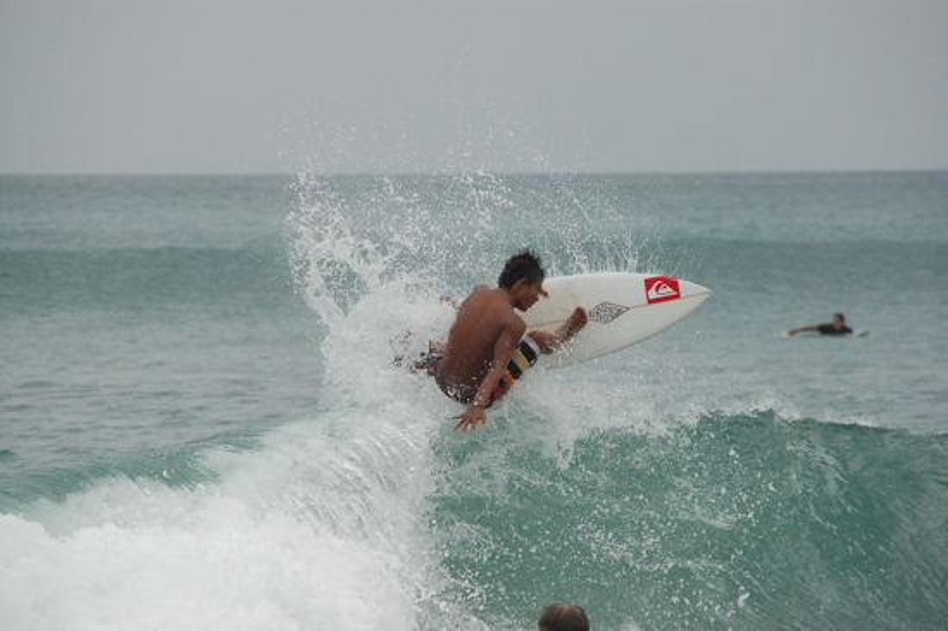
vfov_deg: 3.7
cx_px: 474
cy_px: 316
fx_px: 9869
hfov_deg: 5.5
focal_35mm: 375
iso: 1600
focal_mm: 250
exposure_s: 1/4000
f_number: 8
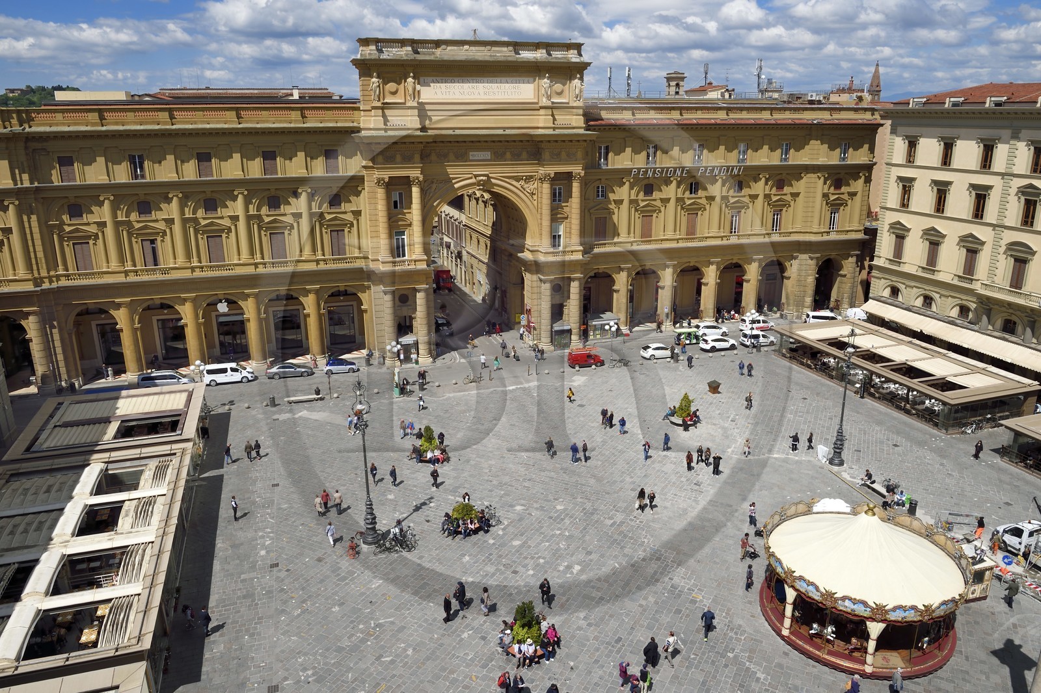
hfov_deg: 73.8
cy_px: 346
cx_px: 520
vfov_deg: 53.1
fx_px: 694
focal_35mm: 24
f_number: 16
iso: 200
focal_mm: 24
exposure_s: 1/250
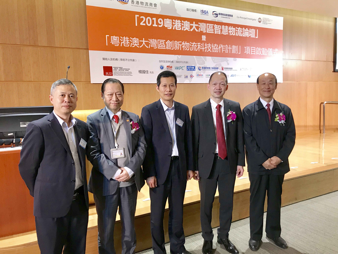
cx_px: 169
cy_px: 127
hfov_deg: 63.4
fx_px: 273
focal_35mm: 28
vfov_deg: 49.7
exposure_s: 1/17
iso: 50
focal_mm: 3.99
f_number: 1.8
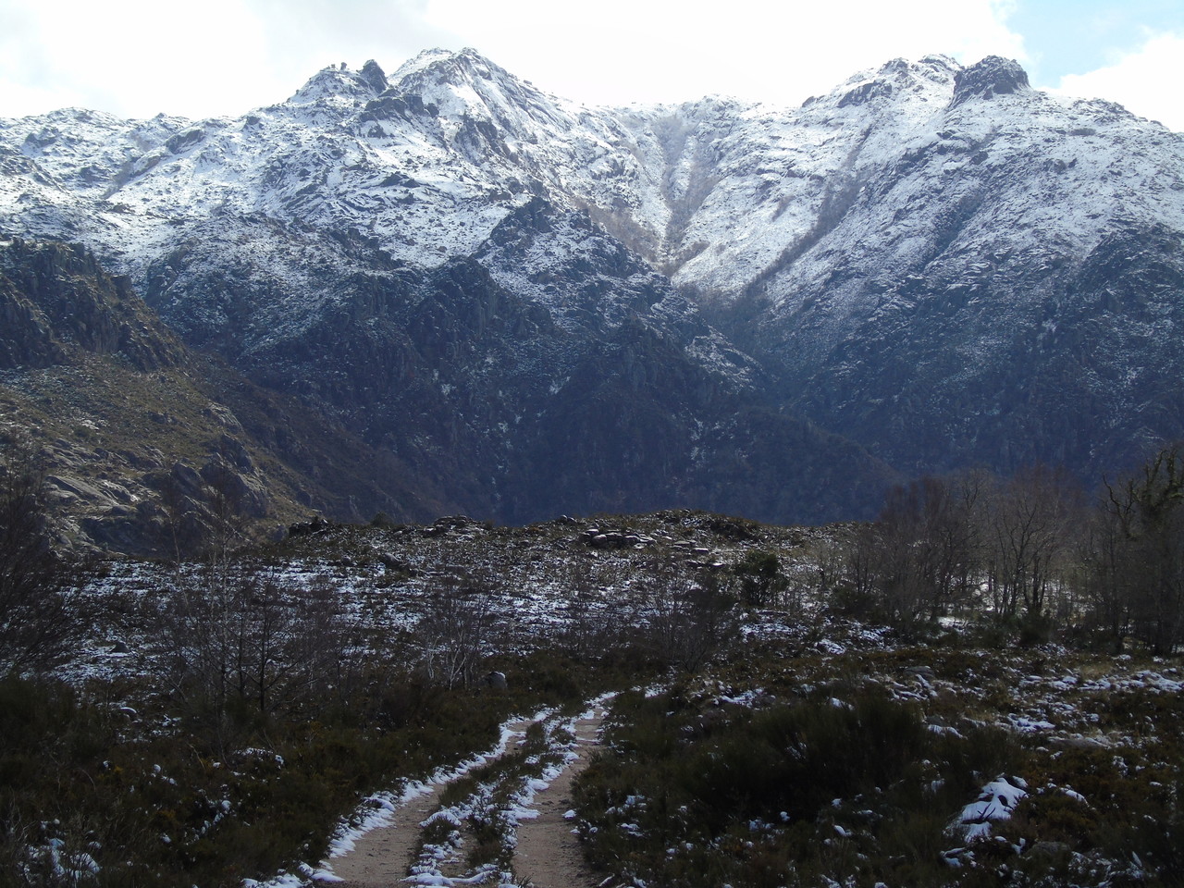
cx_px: 592
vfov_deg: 15.7
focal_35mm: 94
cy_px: 444
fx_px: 3215
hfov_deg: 20.9
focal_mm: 17
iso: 80
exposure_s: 1/640
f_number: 4.3
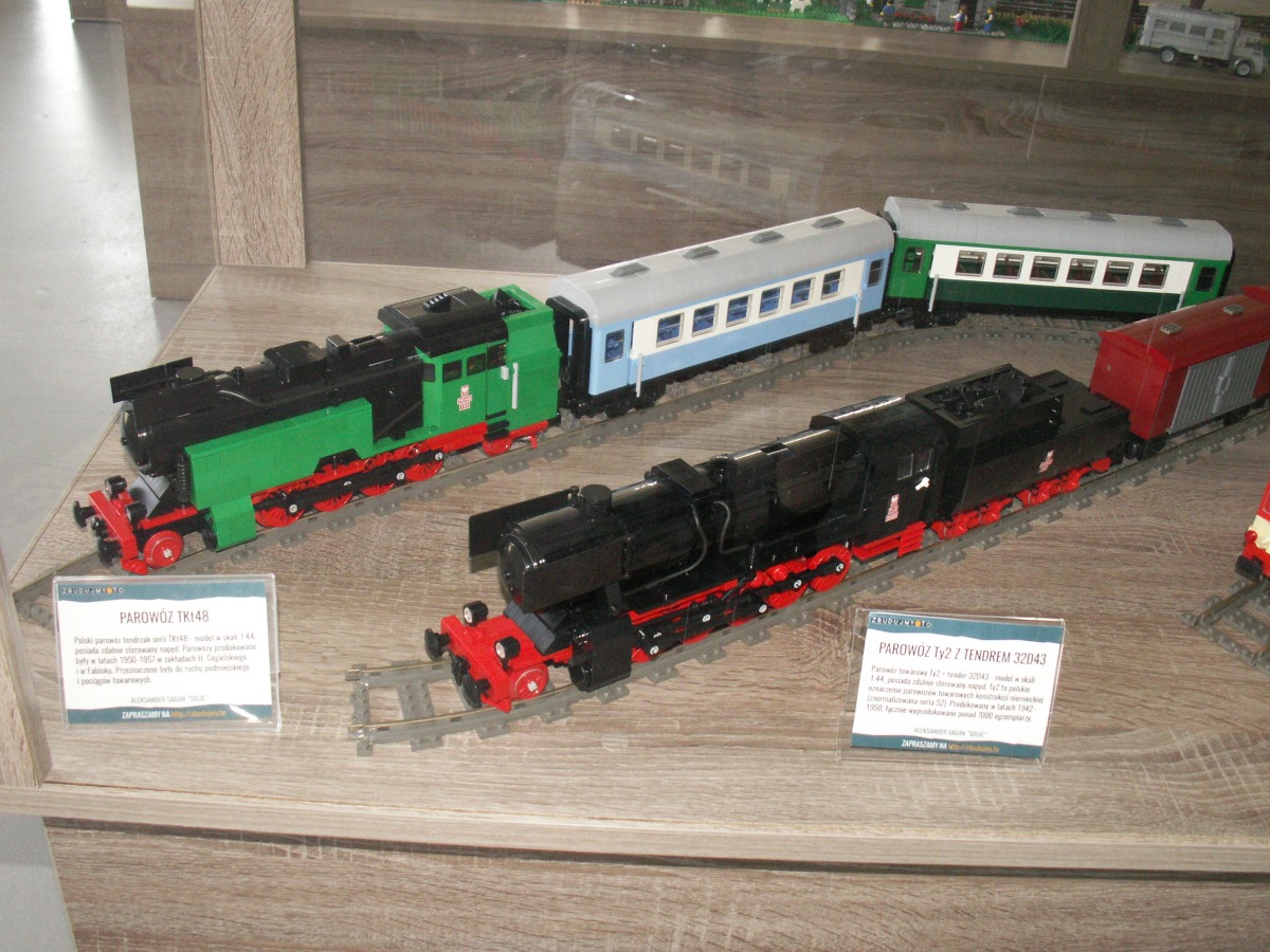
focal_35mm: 35
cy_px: 476
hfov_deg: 52.6
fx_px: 1284
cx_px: 635
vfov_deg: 40.7
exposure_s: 1/125
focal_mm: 5.86
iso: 160
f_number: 2.8
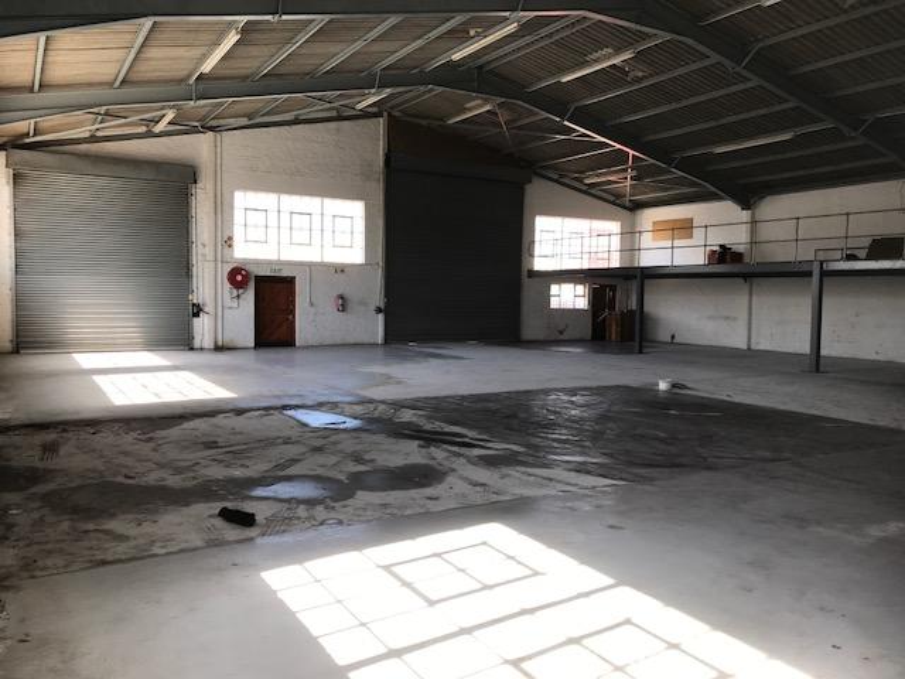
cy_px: 340
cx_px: 452
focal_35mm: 28
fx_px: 732
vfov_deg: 49.7
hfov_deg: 63.4
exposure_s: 1/176
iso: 20
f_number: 1.8
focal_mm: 3.99
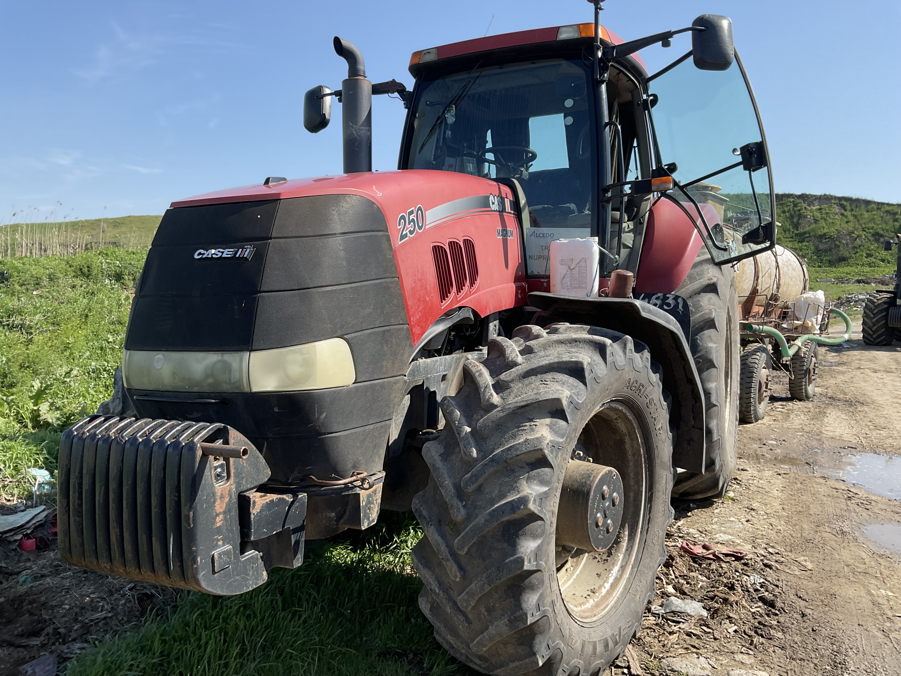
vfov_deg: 48.2
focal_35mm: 29
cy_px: 338
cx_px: 450
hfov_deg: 61.7
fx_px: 755
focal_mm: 3
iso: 16
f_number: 1.8
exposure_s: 1/1221
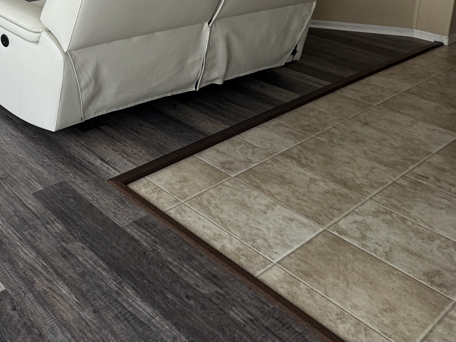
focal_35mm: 36
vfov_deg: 32.5
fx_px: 474
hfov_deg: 39.2
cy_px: -73
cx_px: -76
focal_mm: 2.22
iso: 40
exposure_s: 1/133
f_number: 2.2
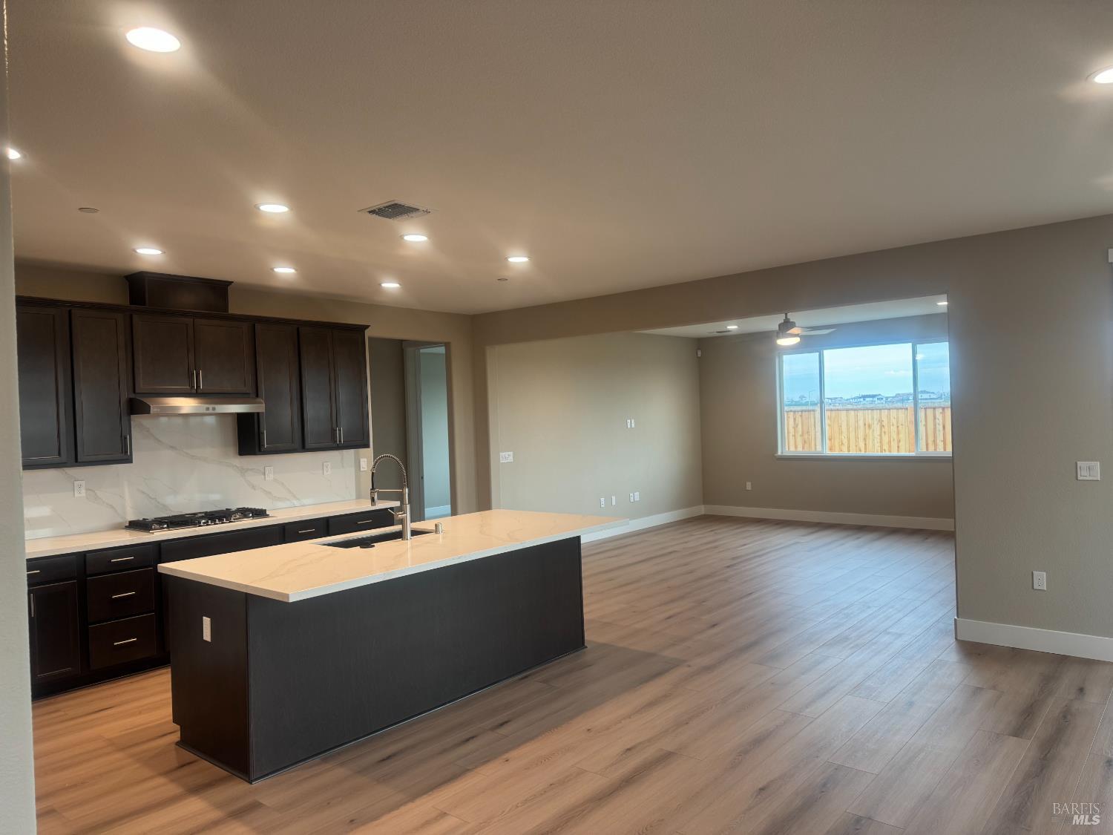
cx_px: 556
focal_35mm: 24
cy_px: 418
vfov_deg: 56.8
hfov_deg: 71.6
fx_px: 772
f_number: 1.78
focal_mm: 6.76
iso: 125
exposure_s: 1/120
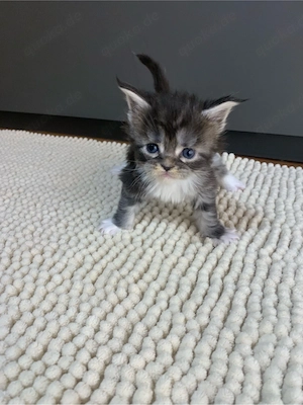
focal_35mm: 26
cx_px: 152
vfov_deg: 67.3
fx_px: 303
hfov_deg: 53.1
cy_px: 202
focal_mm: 4.25
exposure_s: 1/97
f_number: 1.8
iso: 100
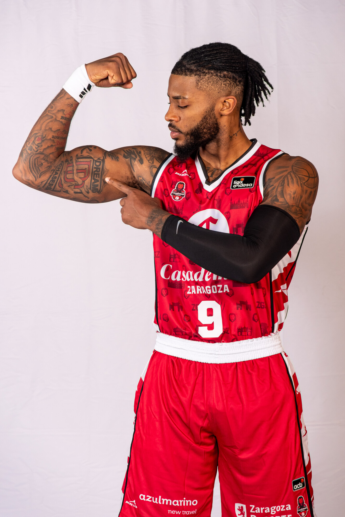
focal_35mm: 121
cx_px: 174
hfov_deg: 11.3
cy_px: 257
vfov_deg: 16.9
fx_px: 1739
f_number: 4
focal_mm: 80
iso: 200
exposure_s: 1/200
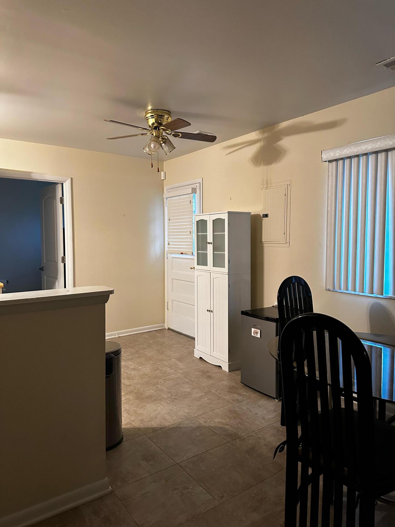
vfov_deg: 71.6
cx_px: 198
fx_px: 365
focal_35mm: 24
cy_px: 264
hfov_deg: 56.8
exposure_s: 1/60
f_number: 1.78
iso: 640
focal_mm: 6.86
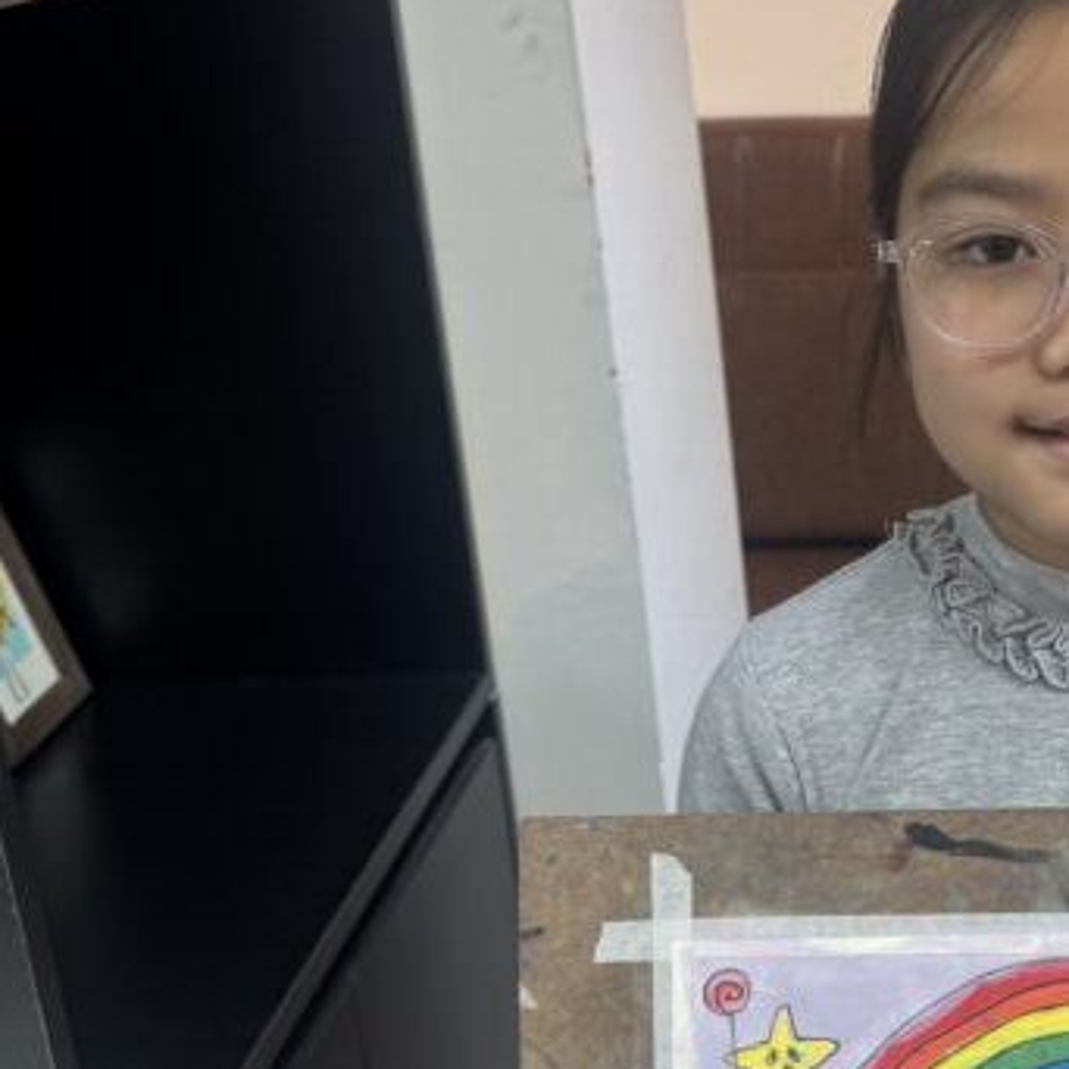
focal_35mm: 62
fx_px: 2166
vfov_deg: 27.6
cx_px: 1110
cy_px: 700
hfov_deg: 26.0
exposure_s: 1/100
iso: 80
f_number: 1.78
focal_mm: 6.76
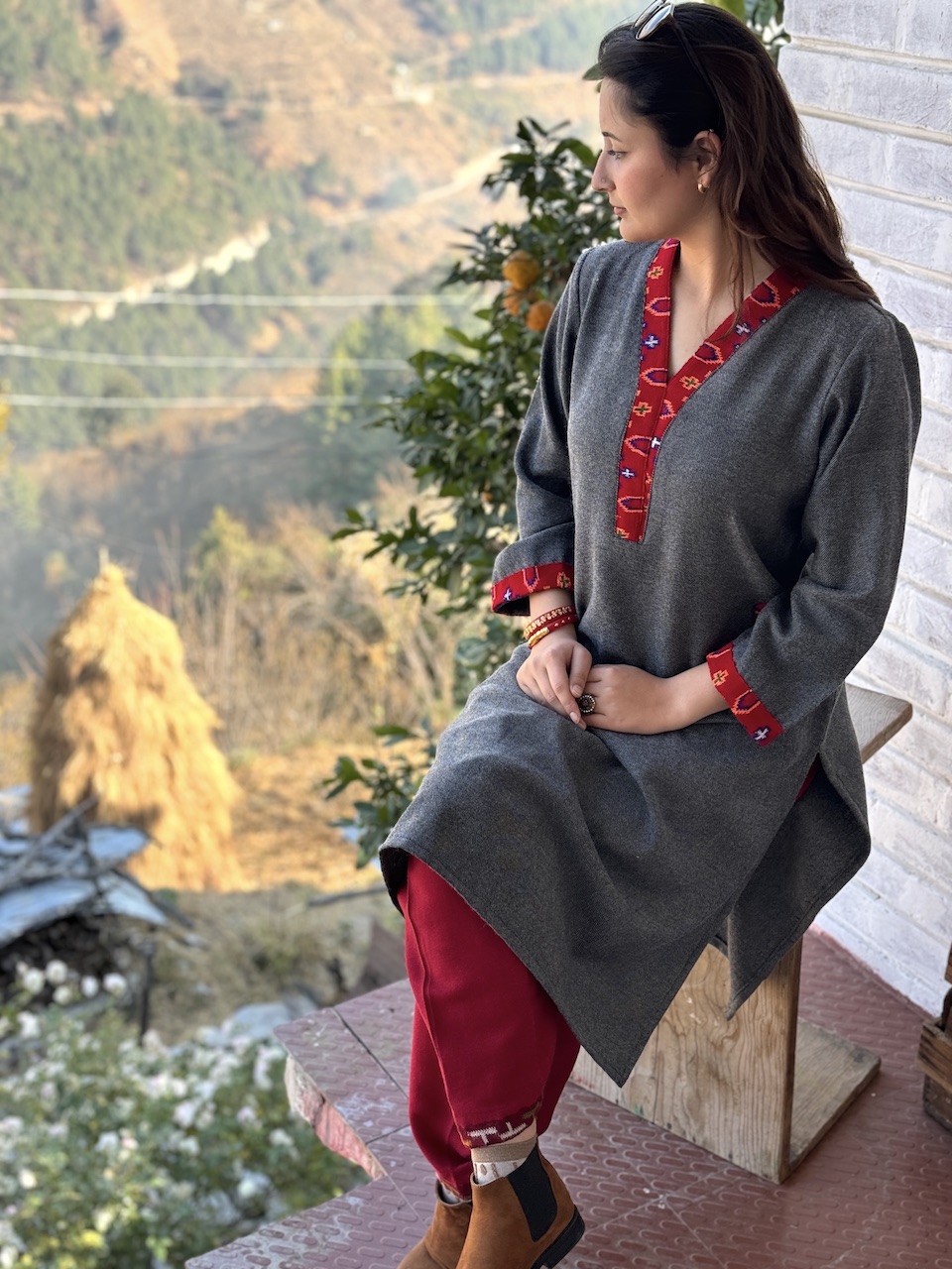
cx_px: 476
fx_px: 1760
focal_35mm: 48
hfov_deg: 30.3
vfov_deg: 39.7
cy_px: 634
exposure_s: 1/481
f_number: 1.78
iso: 64
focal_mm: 6.76
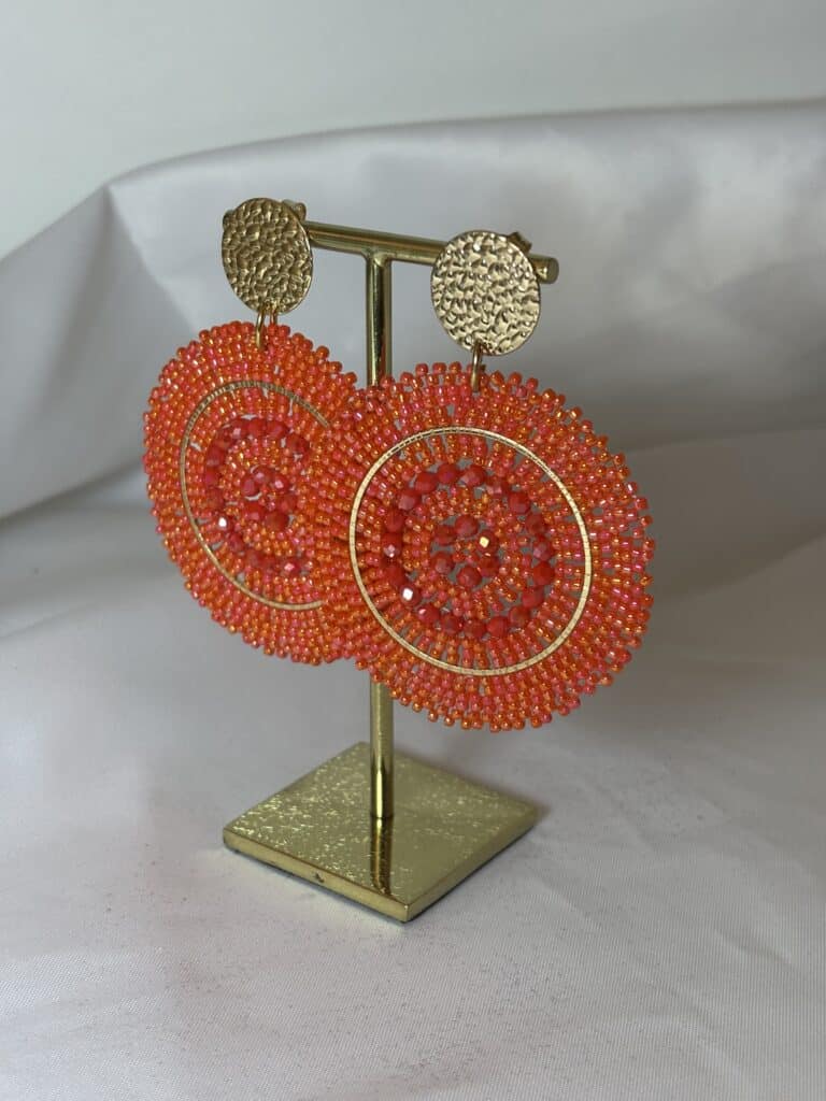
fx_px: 1654
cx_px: 413
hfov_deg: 28.0
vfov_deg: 36.8
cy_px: 550
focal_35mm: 52
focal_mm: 5.96
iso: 40
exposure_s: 1/100
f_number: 1.6
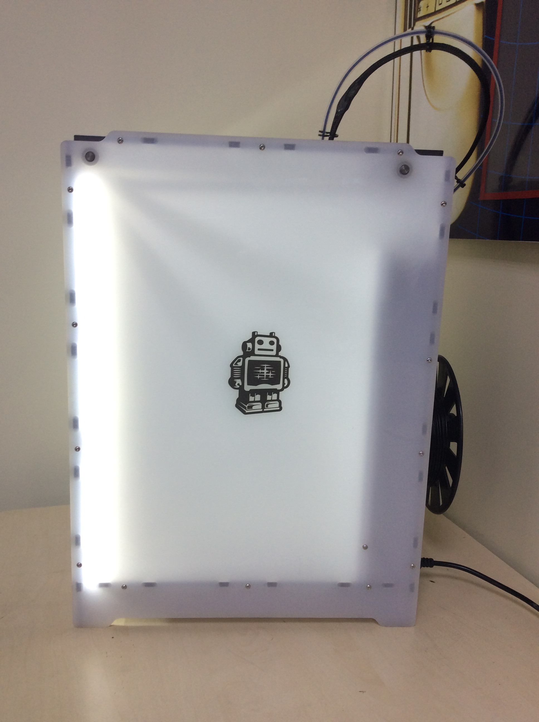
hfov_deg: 44.1
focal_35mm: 32
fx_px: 666
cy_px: 361
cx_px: 270
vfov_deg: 56.9
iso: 40
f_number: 2.4
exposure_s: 1/25
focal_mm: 3.3
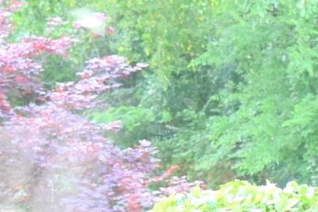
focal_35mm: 185
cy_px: 262
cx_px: 786
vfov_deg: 7.4
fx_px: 1635
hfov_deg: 9.7
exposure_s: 1/125
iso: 450
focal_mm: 24
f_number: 4
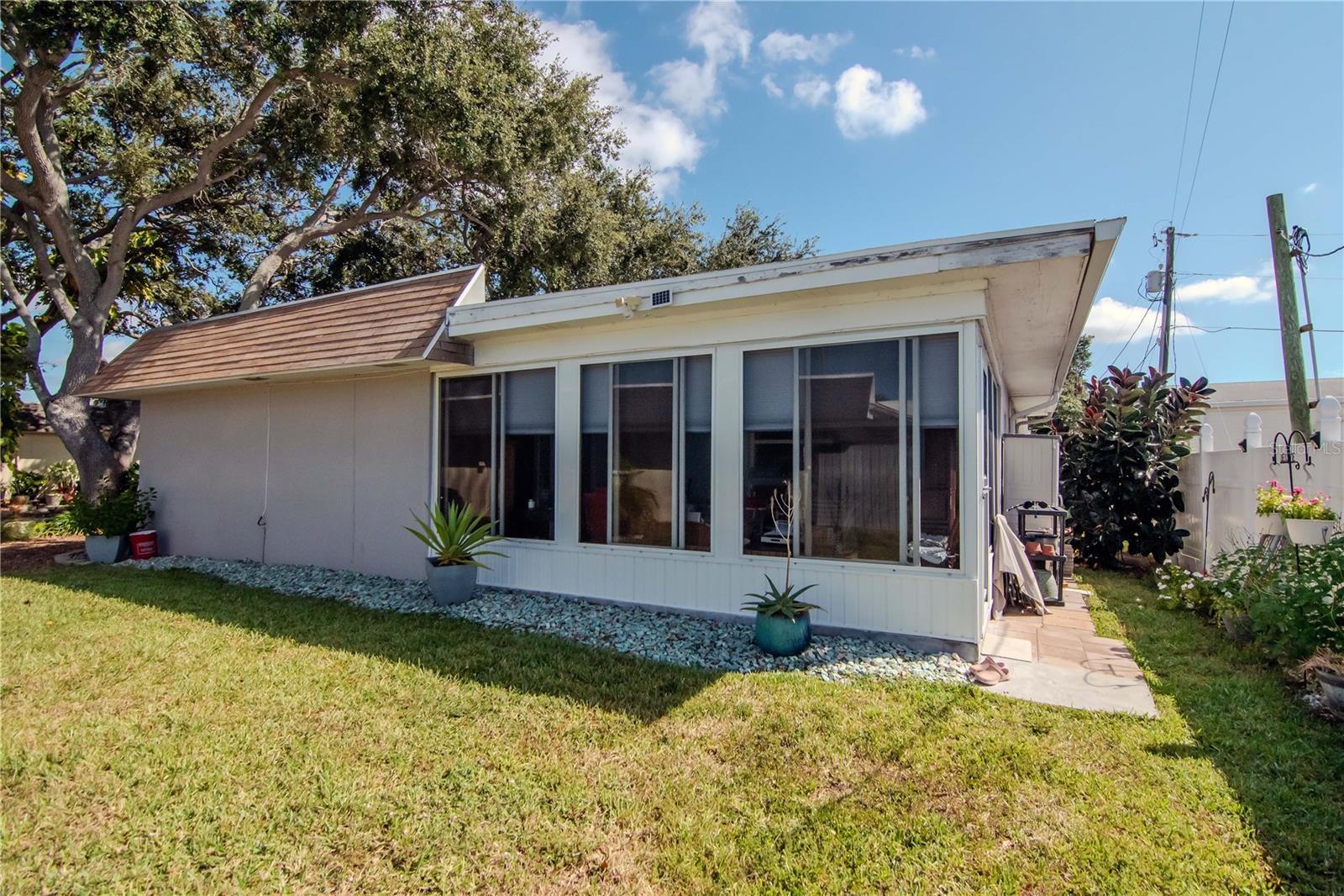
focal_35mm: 16
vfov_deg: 72.0
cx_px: 672
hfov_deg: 95.0
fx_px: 616
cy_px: 448
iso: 800
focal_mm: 11
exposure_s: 1/3200
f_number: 9
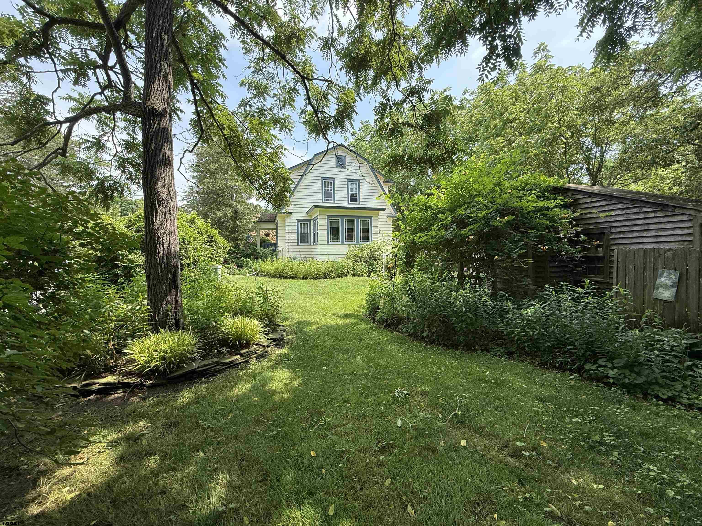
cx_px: 351
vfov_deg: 85.7
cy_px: 263
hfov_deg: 102.1
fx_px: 284
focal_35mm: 14
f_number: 2.2
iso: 64
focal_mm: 2.22
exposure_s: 1/686
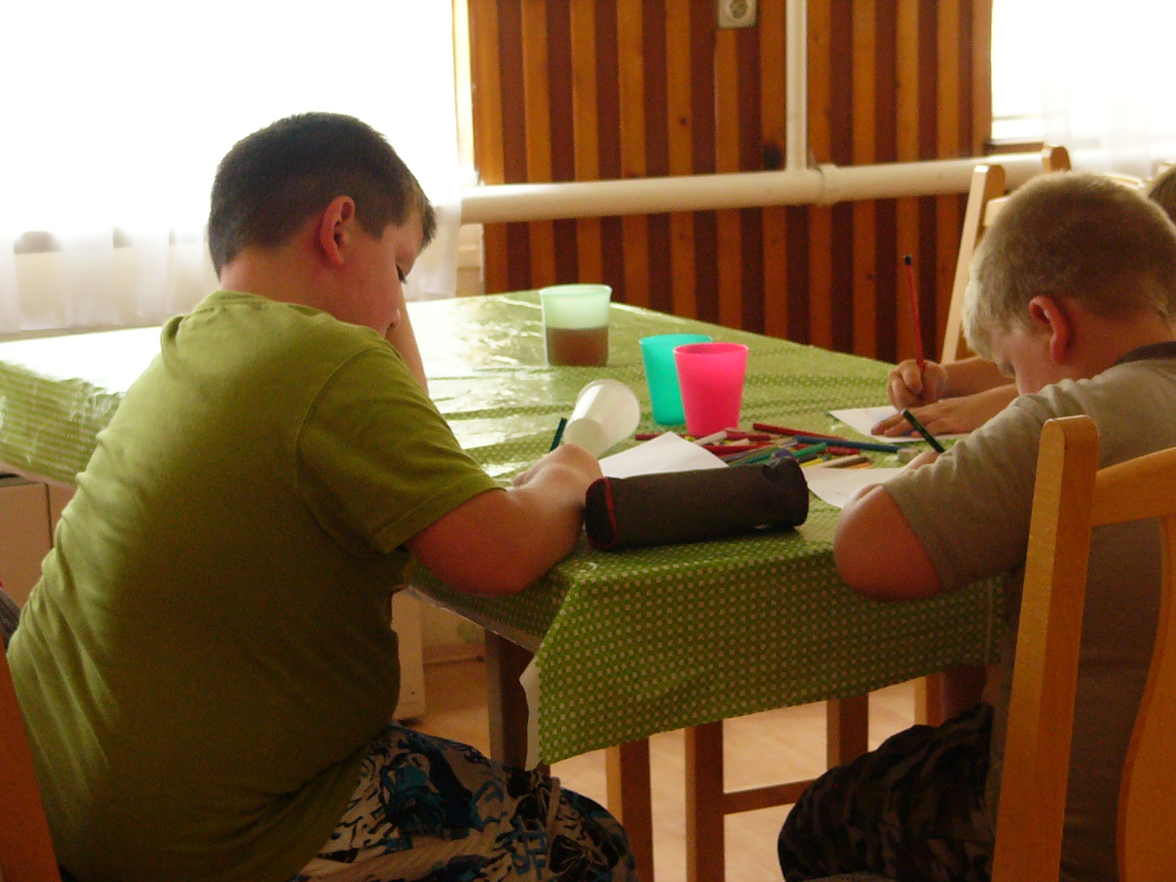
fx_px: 3159
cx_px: 588
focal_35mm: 93
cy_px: 441
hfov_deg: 21.1
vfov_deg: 15.9
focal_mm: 12.2
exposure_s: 1/20
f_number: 2.8
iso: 200
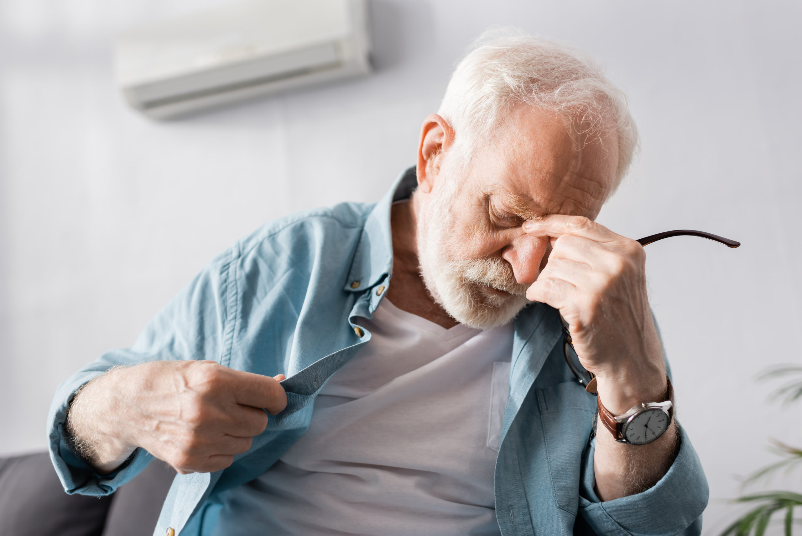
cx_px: 401
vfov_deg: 37.9
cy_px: 268
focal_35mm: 35
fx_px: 780
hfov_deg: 54.4
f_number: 2.8
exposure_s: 1/200
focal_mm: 35
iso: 100
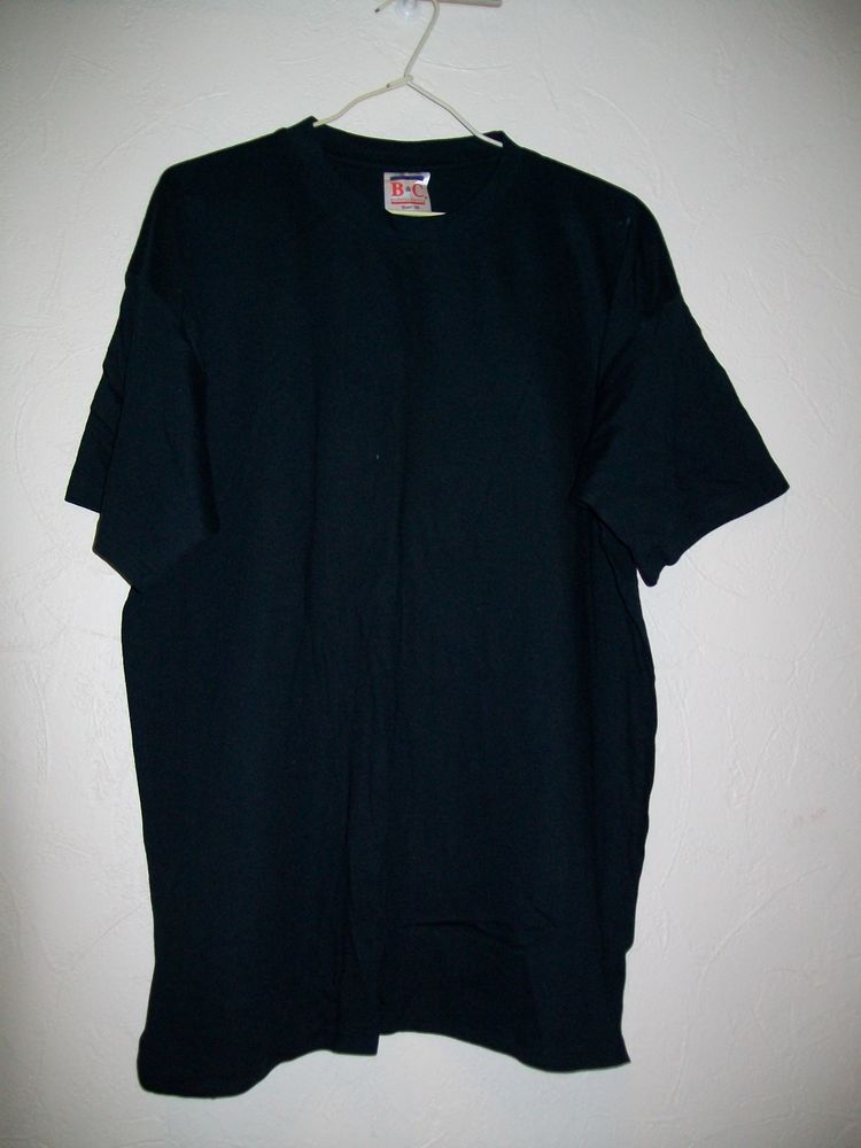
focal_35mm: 34
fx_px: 1128
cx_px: 430
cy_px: 574
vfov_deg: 54.0
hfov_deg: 41.8
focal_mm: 6.1
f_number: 2.7
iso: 160
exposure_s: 1/60
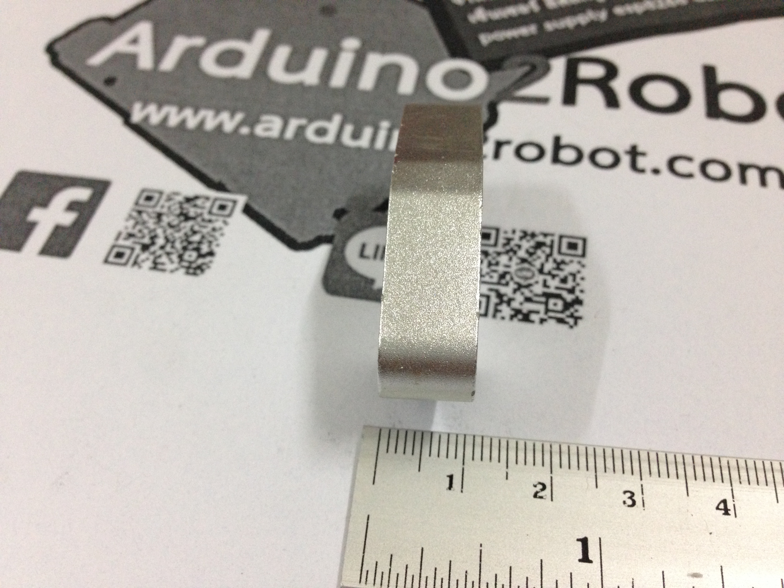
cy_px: 294
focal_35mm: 33
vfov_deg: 42.9
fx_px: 747
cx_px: 392
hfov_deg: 55.4
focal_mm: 4.12
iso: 250
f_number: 2.4
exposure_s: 1/20
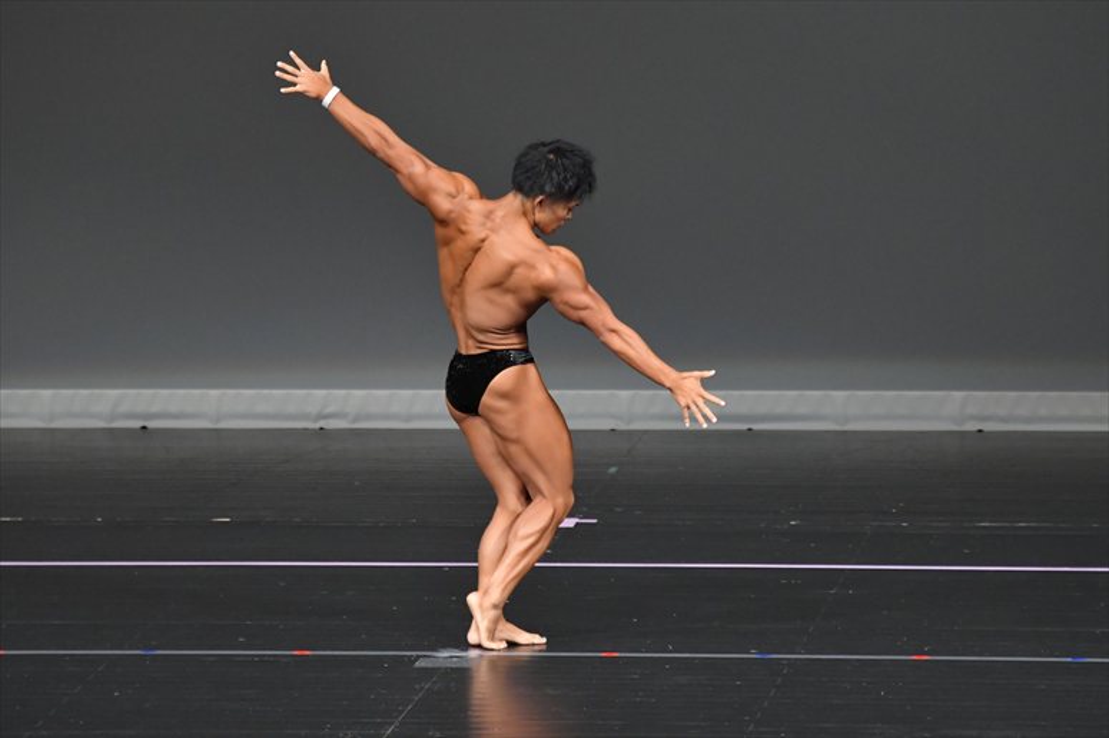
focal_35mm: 315
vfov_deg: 4.4
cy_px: 369
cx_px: 554
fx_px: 9699
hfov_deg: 6.5
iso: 4000
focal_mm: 210
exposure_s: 1/400
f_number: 5.6
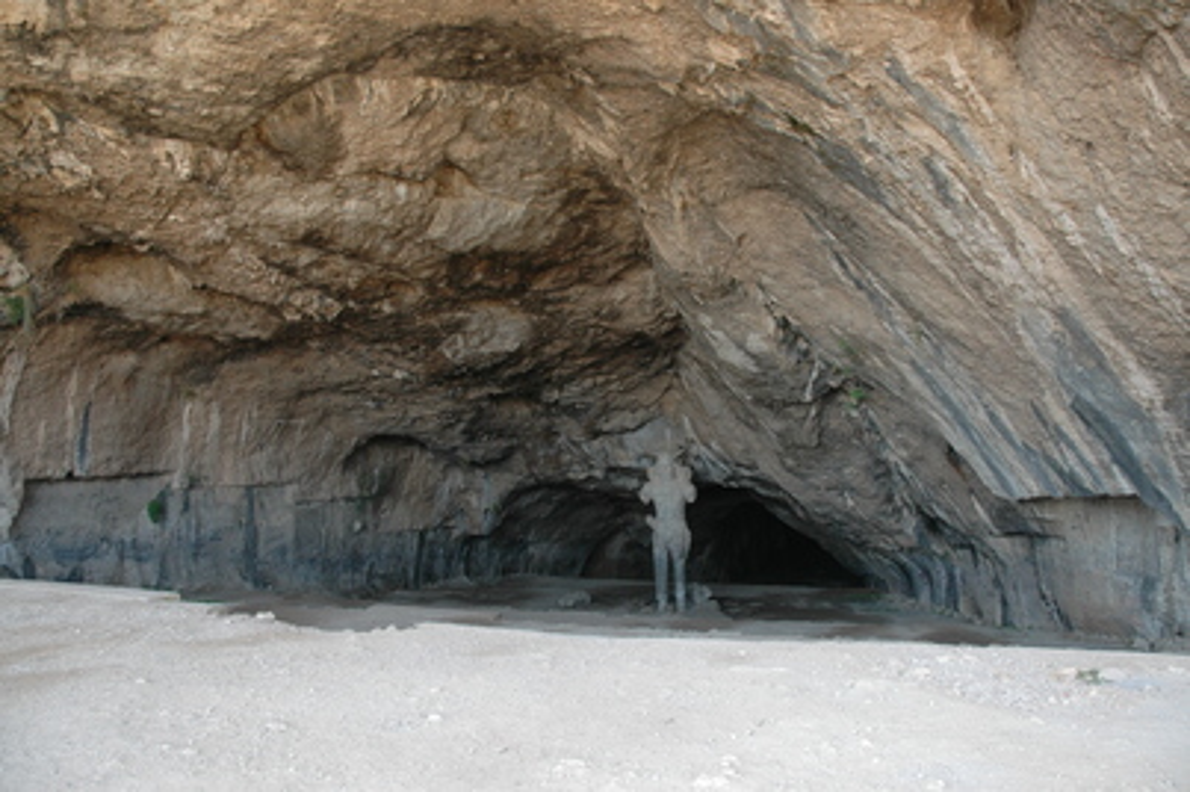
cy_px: 396
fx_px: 892
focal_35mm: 27
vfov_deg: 47.9
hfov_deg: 67.4
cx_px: 595
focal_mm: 18
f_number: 5
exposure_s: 1/100
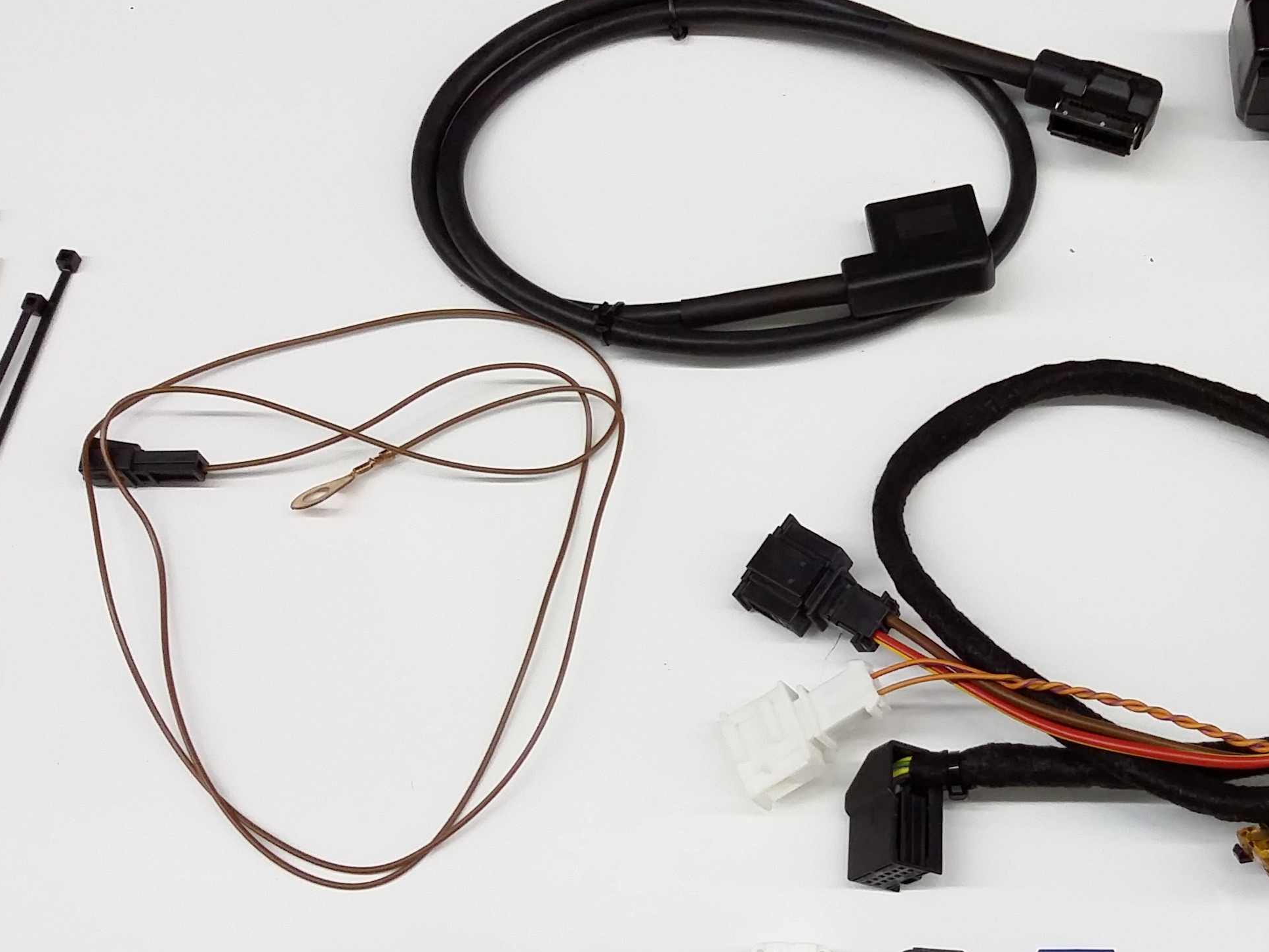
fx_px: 1980
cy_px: 534
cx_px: 878
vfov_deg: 27.0
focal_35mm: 54
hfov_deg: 35.1
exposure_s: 1/24
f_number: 2.4
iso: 200
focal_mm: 3.4
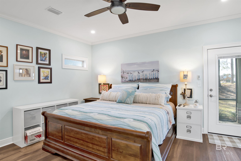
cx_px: 120
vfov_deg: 67.4
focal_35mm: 18
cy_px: 80
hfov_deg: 90.0
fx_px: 120
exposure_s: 1/4
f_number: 11
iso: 200
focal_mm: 18
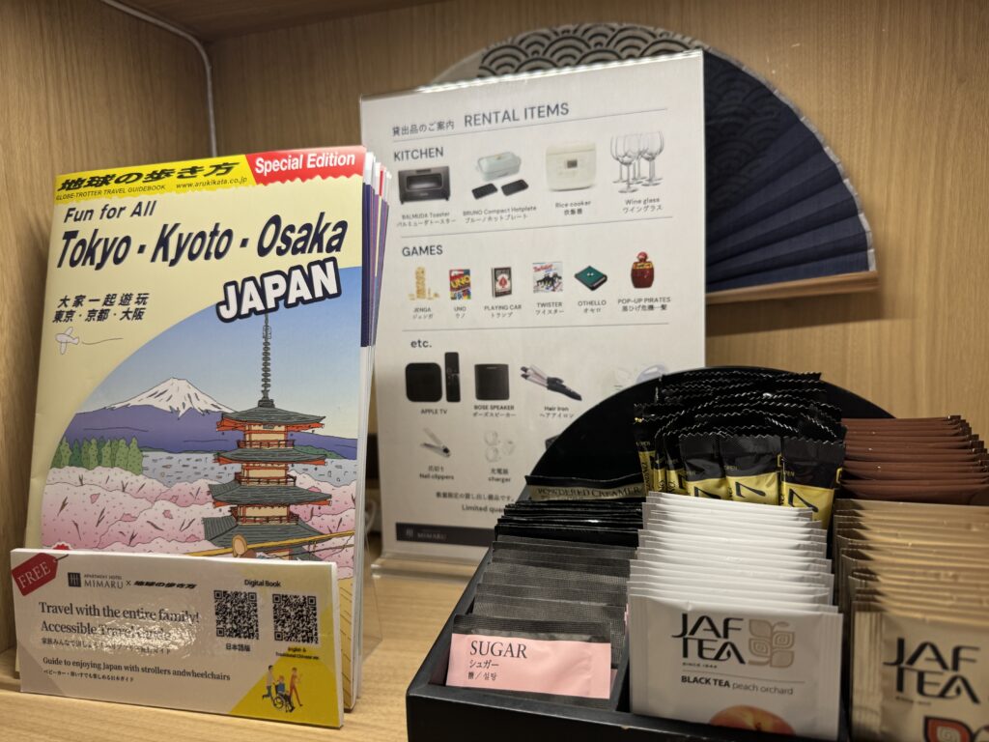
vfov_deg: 56.8
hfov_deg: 71.6
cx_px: 494
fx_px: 686
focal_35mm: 24
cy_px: 371
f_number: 1.78
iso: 100
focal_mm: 6.76
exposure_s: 1/100
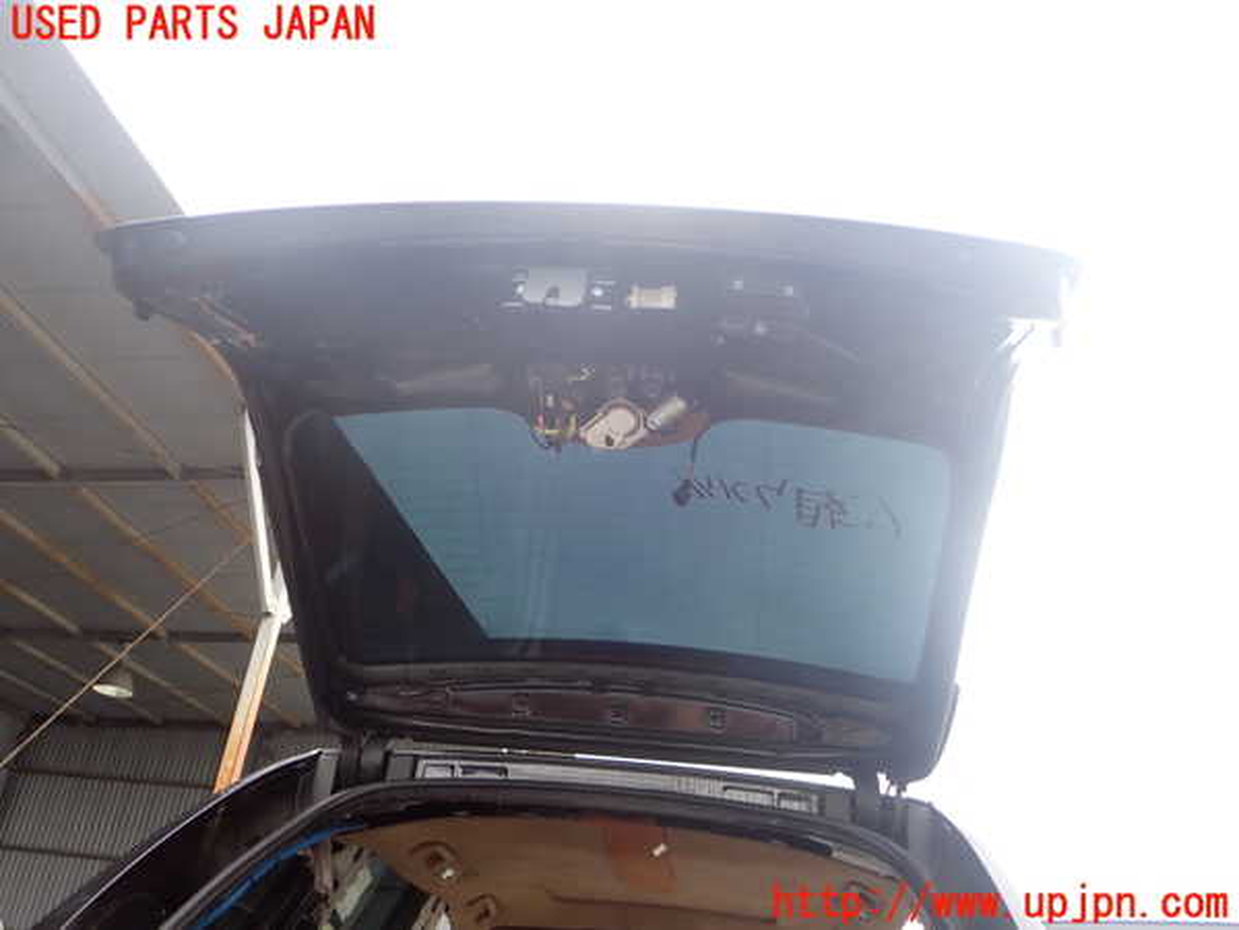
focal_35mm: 30
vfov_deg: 46.8
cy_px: 465
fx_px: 1074
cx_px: 620
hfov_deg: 60.0
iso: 100
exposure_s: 1/250
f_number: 3.2
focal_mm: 5.4
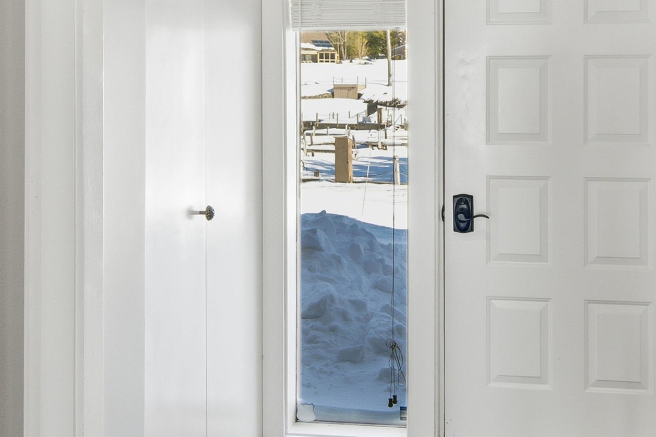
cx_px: 446
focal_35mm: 44
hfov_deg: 43.8
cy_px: 117
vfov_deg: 30.1
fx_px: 802
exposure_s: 1/2000
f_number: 8
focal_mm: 18
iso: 1250
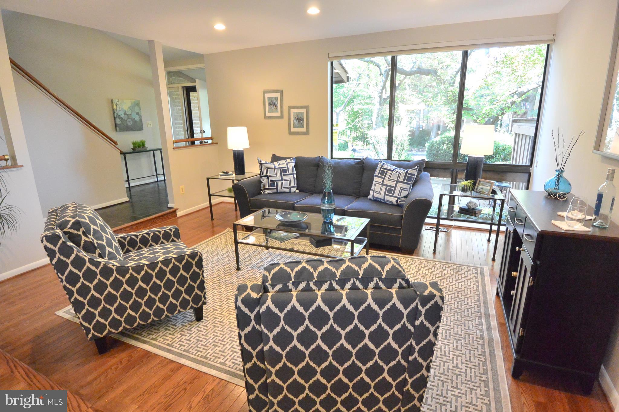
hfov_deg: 90.0
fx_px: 309
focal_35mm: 18
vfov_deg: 67.4
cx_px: 310
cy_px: 206
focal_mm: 6.7
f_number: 3.5
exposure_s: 1/60
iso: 560
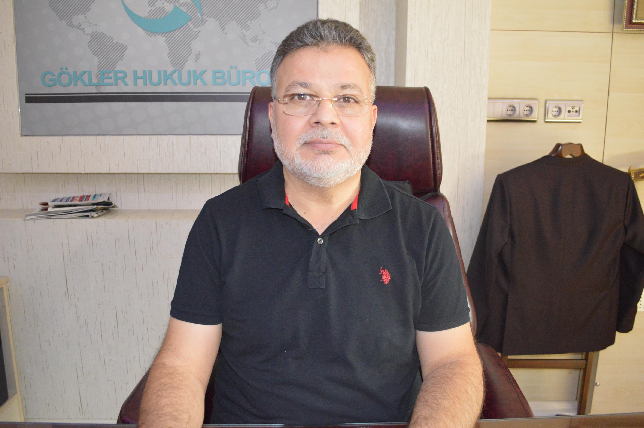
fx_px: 483
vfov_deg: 47.8
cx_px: 322
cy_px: 214
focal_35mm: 27
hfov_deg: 67.4
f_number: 3.5
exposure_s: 1/60
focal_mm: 18
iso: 2800
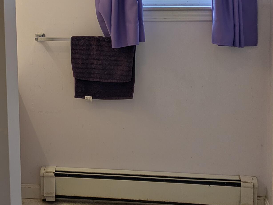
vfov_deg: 23.6
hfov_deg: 31.4
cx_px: 92
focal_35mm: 61
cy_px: 37
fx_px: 481
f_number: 1.89
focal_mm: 5.43
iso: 51
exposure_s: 1/120
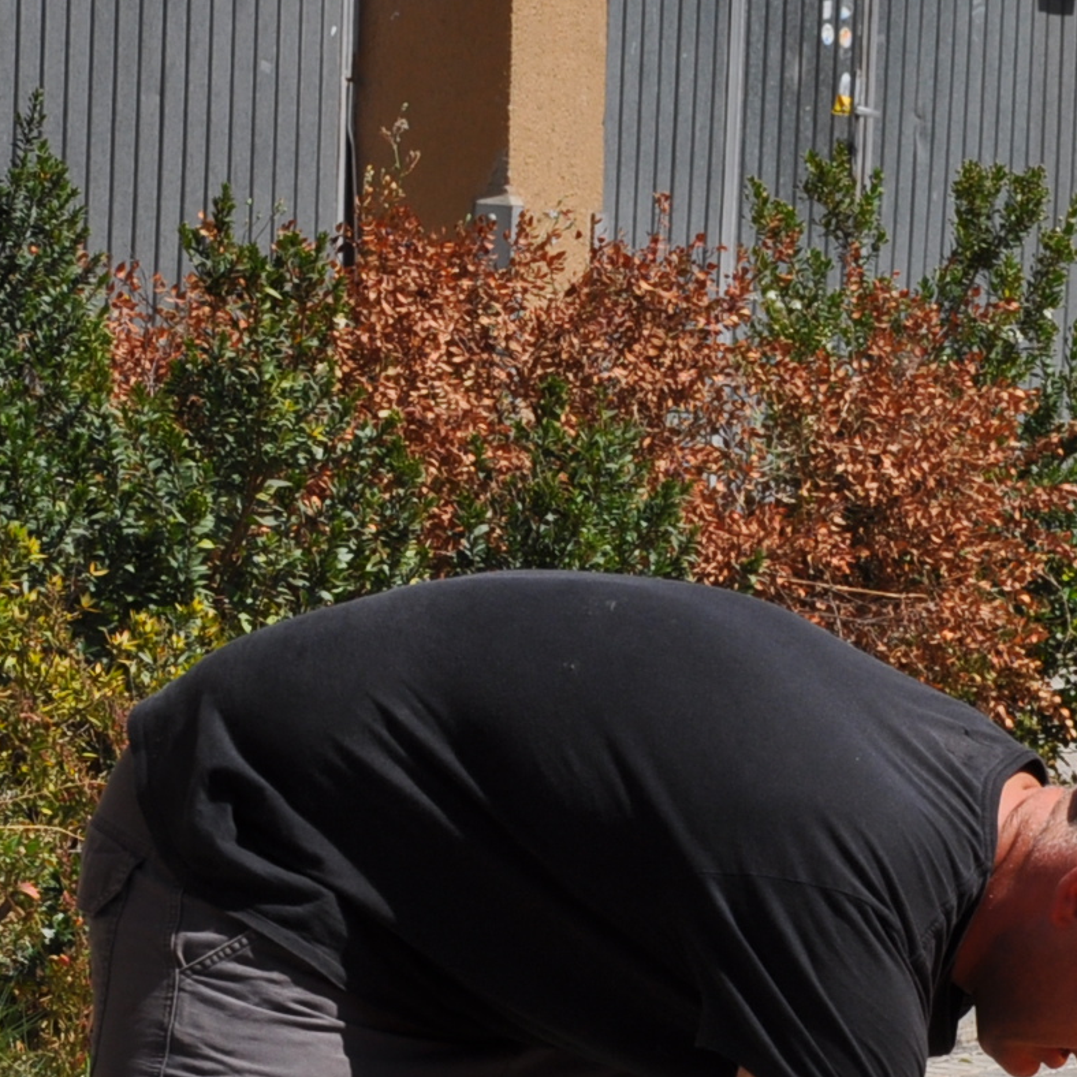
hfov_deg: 5.3
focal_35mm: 322
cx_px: 2181
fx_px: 11334
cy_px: 1308
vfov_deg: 5.4
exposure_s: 1/500
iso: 200
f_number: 11
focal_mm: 62
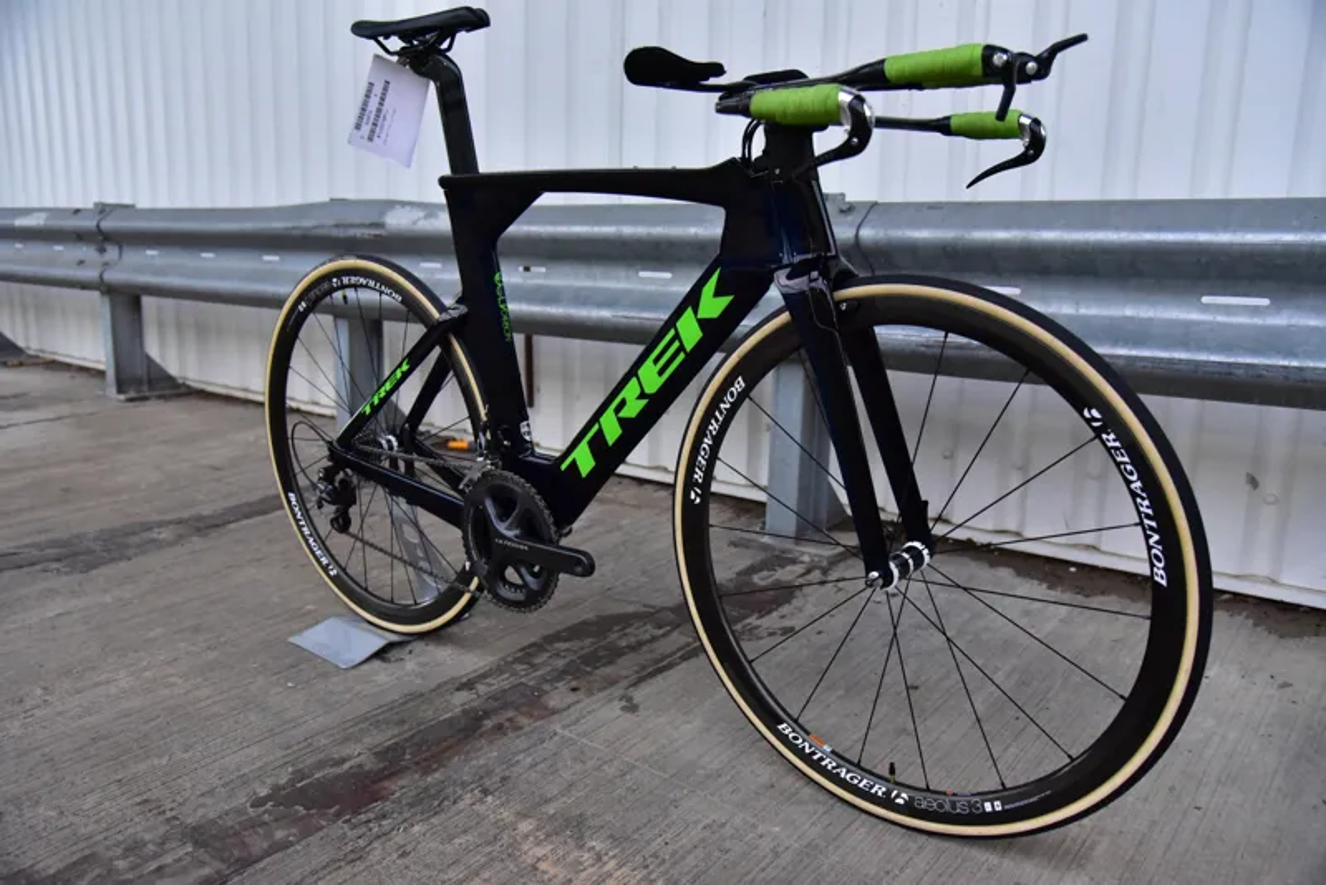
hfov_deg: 61.9
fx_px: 1105
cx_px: 663
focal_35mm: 30
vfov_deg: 43.6
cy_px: 442
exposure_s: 1/250
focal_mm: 30
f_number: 4
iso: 3600
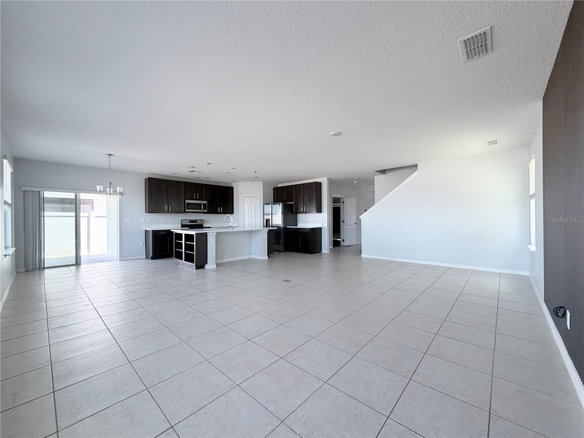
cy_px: 219
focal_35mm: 14
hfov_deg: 102.1
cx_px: 292
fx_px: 236
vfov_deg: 85.7
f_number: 2.2
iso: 200
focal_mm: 2.22
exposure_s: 1/121
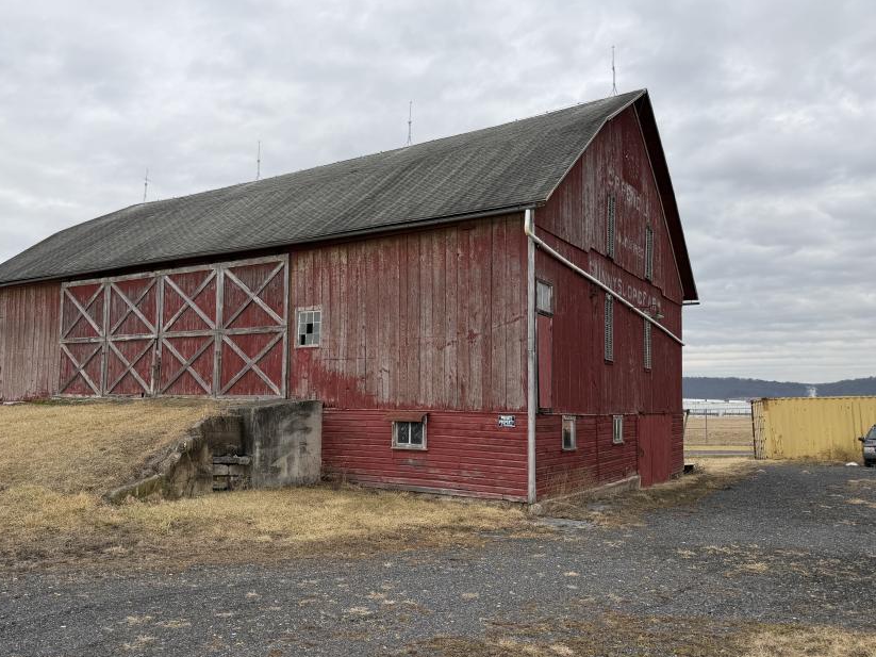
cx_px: 366
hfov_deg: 63.1
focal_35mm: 28
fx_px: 708
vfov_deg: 49.7
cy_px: 346
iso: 80
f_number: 1.78
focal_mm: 6.76
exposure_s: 1/1046
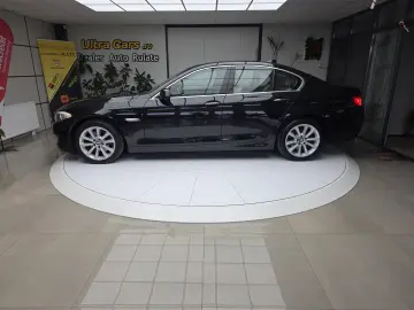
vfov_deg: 58.9
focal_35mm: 23
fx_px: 275
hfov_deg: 73.9
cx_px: 207
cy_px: 155
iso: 12
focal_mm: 6.25
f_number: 1.7
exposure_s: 1/100
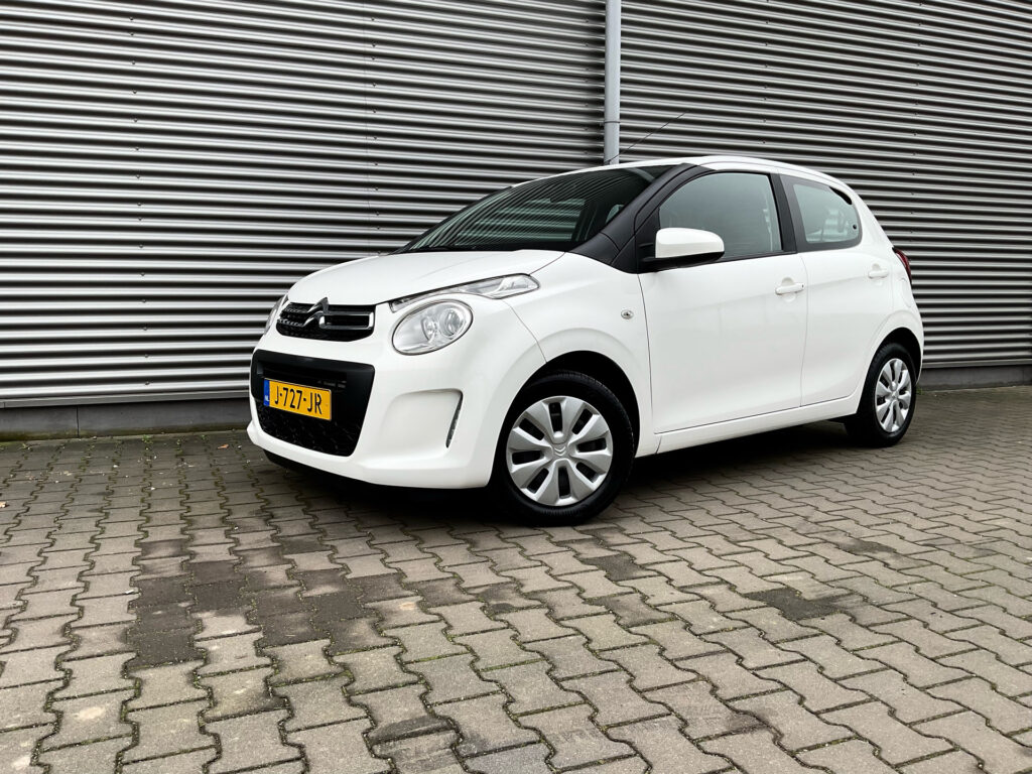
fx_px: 865
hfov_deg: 61.7
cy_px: 387
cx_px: 516
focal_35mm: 29
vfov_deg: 48.2
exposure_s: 1/120
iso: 20
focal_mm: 3
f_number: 1.8
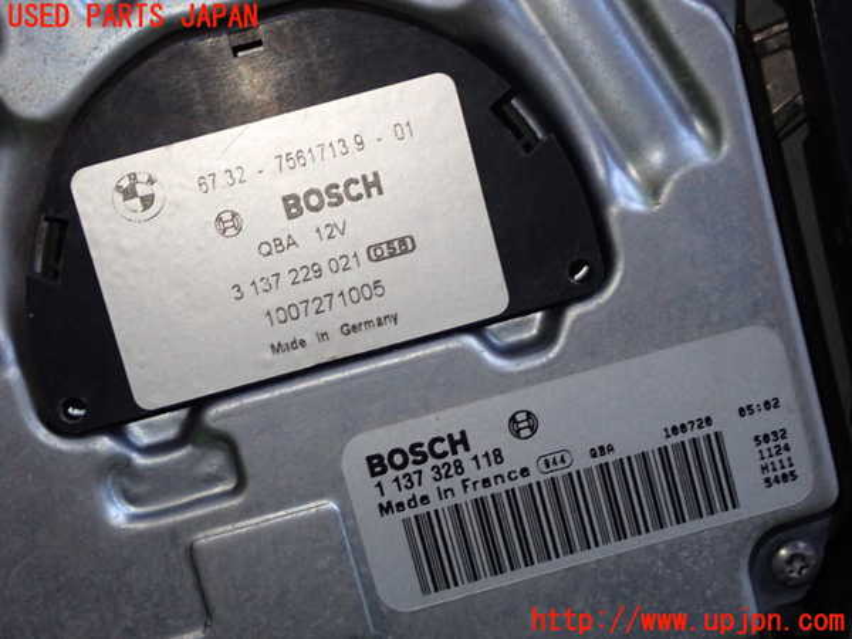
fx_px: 1526
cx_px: 426
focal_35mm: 62
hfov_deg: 31.2
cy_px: 320
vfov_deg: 23.7
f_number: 3.6
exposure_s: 1/60
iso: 320
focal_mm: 11.09
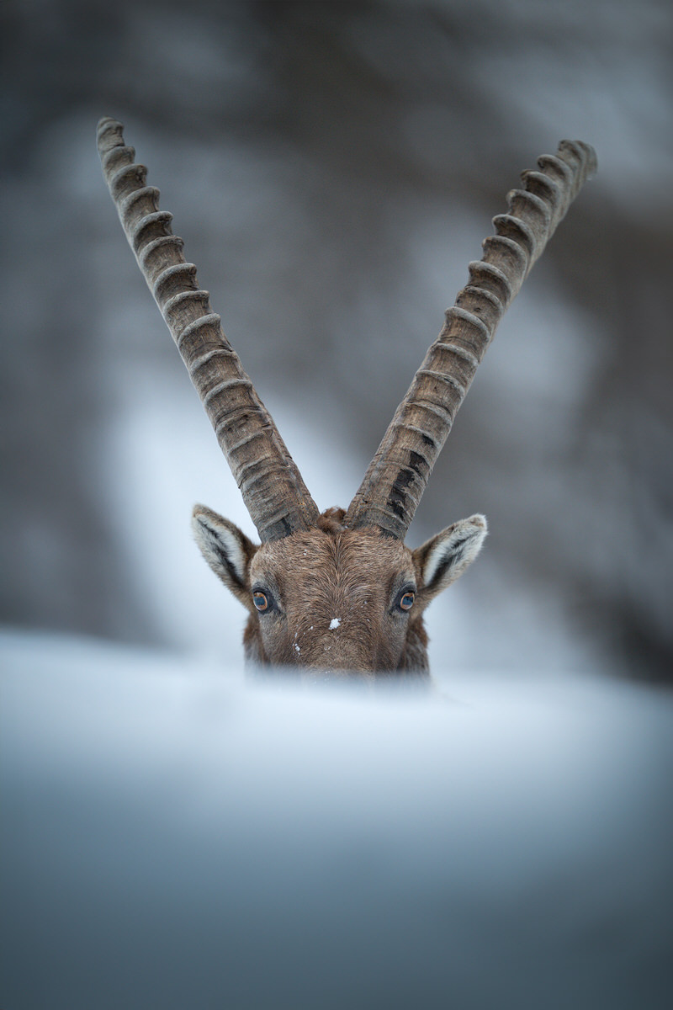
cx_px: 336
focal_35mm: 400
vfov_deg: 5.2
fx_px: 11216
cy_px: 505
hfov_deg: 3.4
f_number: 2.8
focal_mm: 400
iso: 1250
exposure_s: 1/200
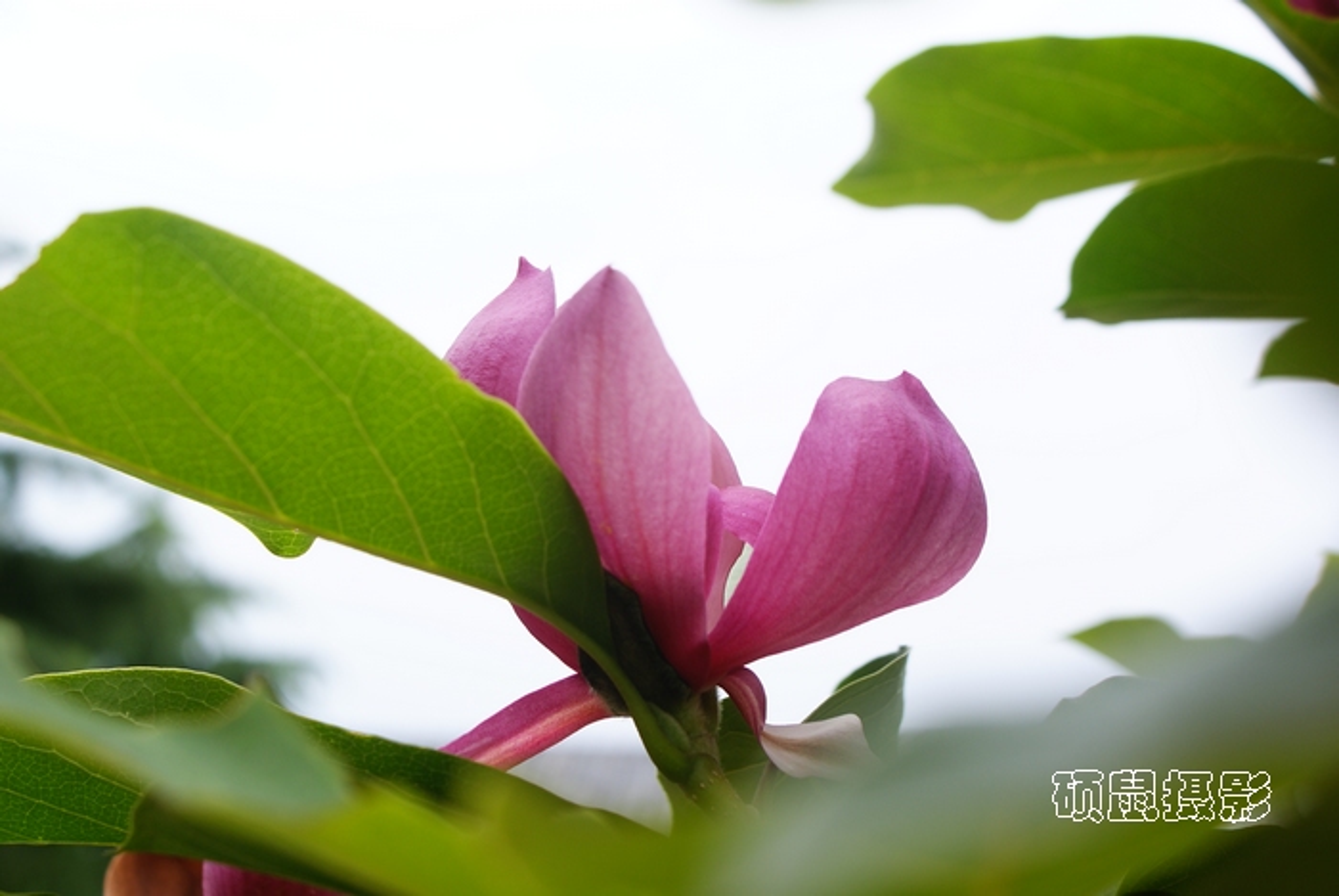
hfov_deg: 33.4
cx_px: 670
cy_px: 448
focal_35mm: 60
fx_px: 2233
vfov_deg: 22.7
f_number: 5.6
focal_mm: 40
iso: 100
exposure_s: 1/320
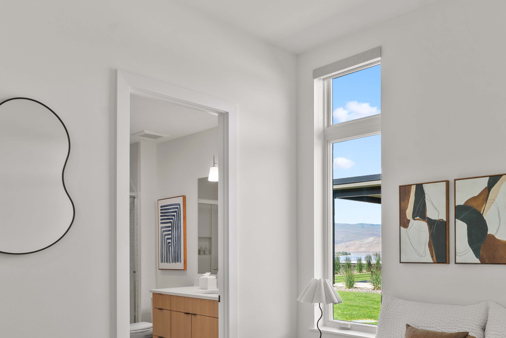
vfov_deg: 41.3
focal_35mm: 31
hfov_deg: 59.5
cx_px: 316
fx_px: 436
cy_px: 248
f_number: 8
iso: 200
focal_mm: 15
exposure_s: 1/10
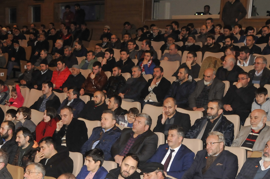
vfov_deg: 22.7
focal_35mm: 58
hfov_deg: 33.5
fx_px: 434
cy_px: 162
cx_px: 51
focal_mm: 18
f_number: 5
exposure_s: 1/60
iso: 800
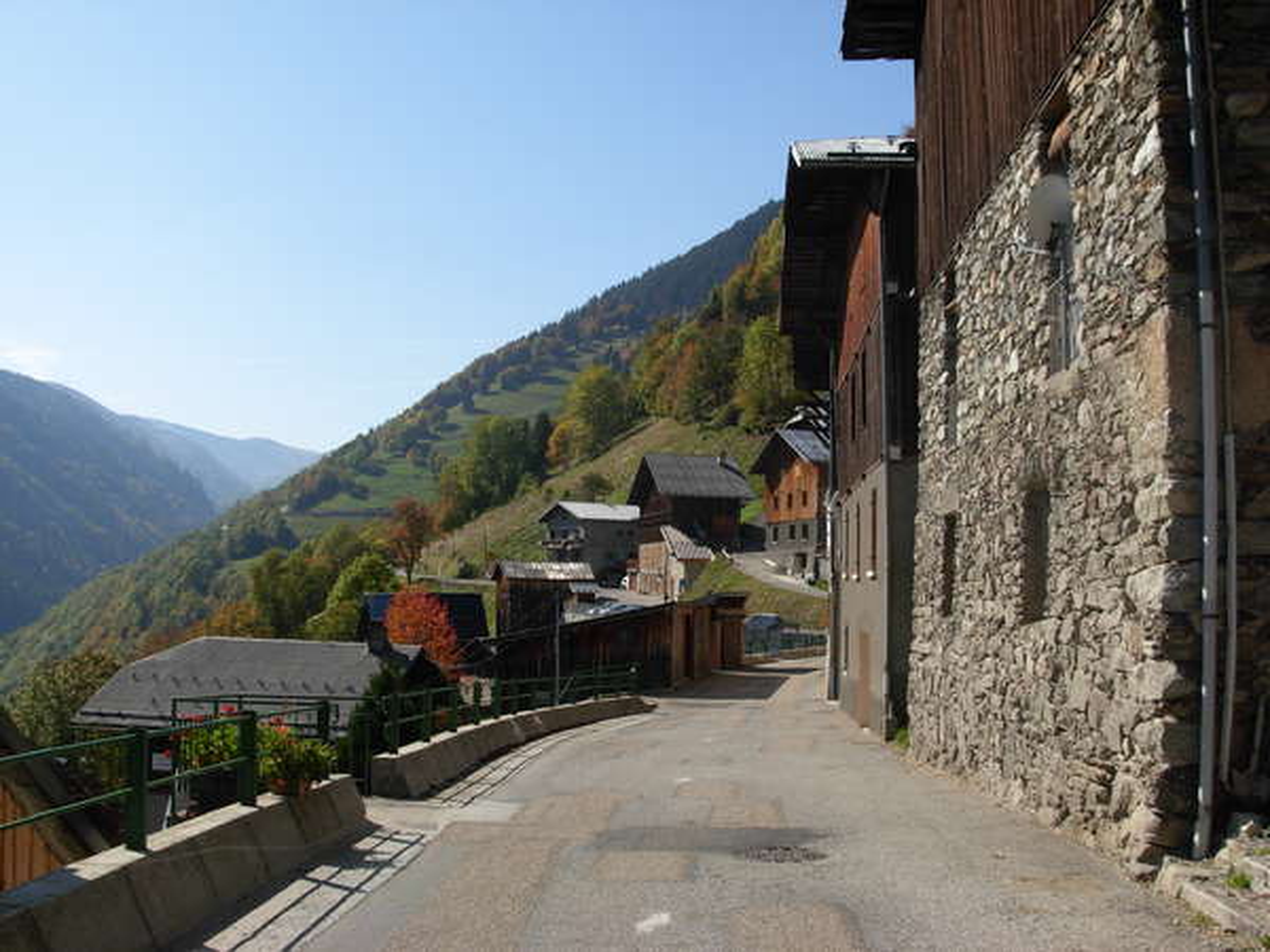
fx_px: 1394
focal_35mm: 38
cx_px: 635
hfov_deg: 49.0
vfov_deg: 37.7
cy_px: 476
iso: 79
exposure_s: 1/542
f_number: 4.9
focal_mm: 6.3
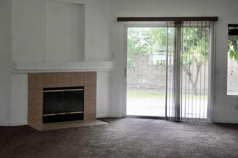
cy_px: 61
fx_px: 348
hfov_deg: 37.7
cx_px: 101
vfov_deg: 25.6
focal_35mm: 53
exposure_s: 1/160
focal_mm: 27
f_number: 4.5
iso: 4000
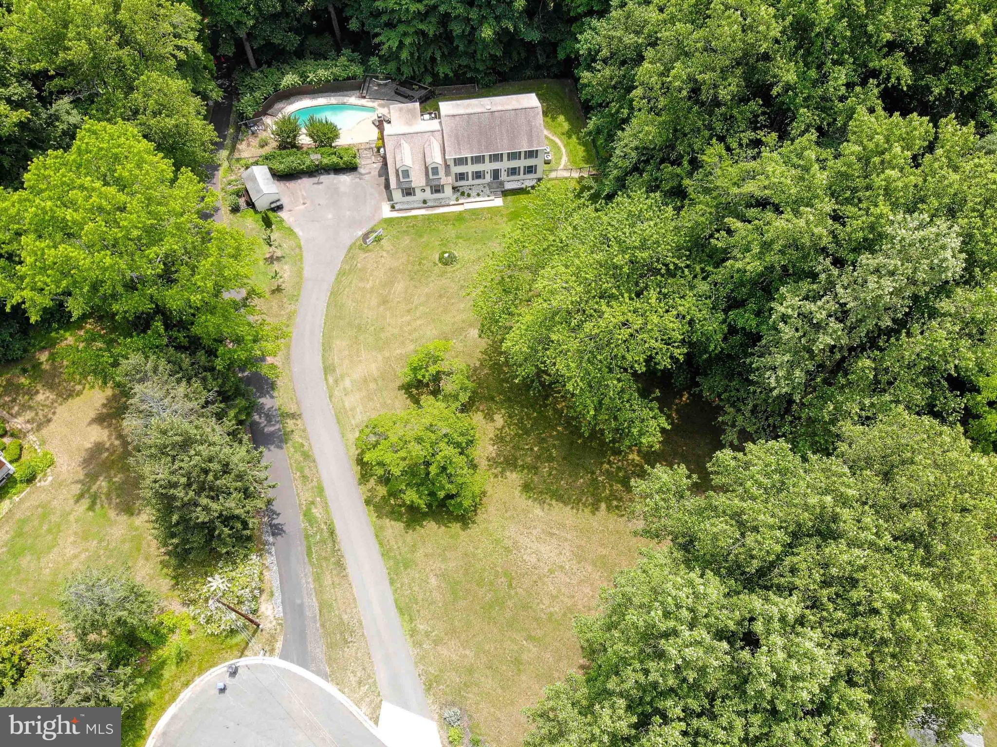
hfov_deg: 71.6
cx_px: 498
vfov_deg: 56.8
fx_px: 691
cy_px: 374
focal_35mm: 24
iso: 100
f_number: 2.8
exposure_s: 1/323
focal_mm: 4.5
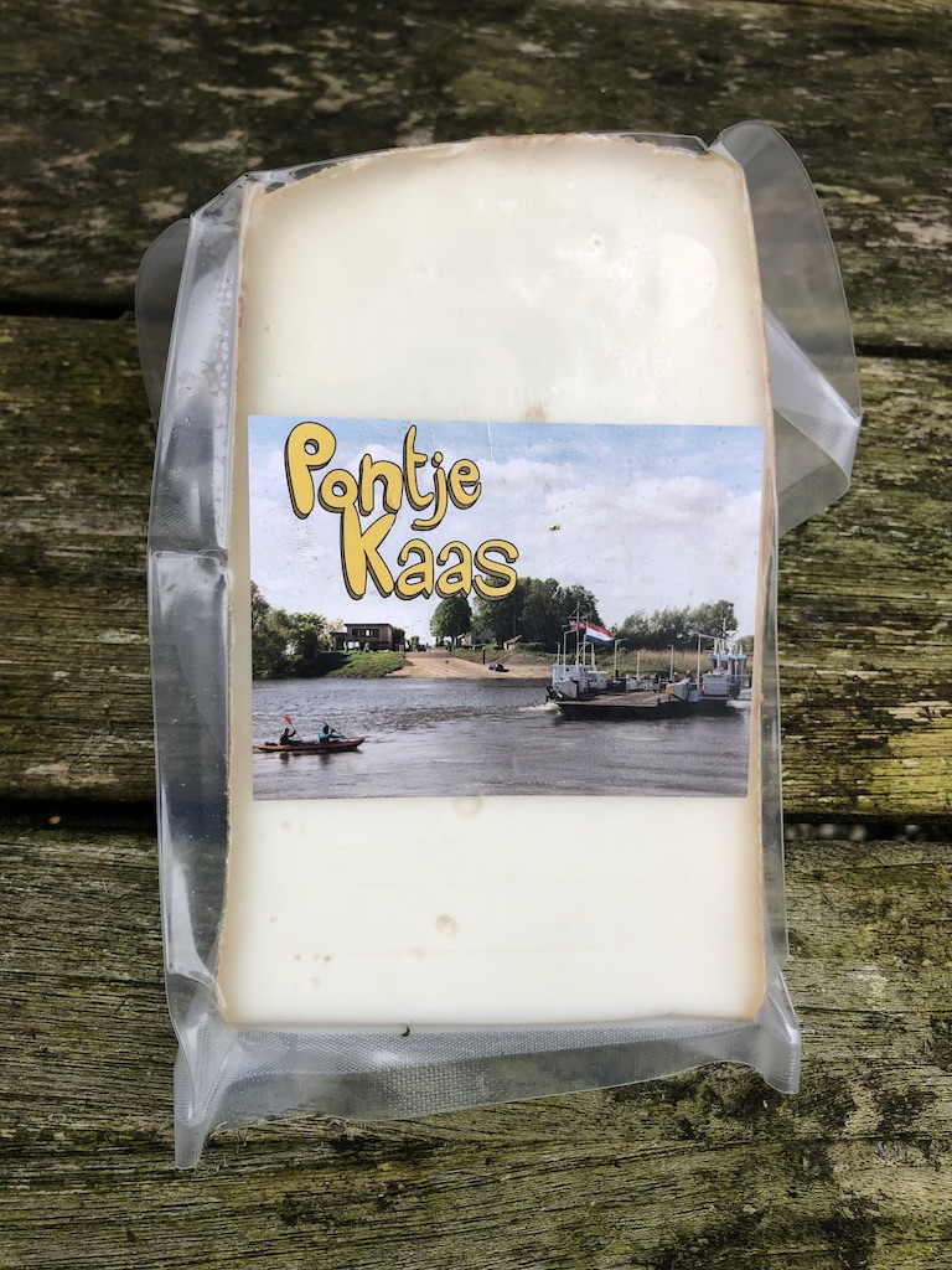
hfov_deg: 49.7
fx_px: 1027
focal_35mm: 28
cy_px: 635
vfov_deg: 63.4
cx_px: 476
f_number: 1.8
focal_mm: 3.99
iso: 25
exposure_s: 1/120
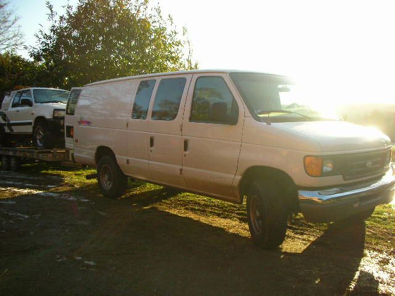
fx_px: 399
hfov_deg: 52.6
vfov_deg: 40.7
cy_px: 148
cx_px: 198
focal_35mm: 35
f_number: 8.5
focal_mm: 5.8
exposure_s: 1/41.5
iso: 50
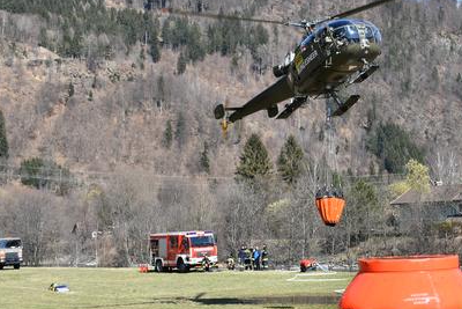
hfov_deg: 25.2
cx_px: 420
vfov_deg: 17.5
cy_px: 150
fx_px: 1001
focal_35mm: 78
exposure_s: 1/400
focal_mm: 26
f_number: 10
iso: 250
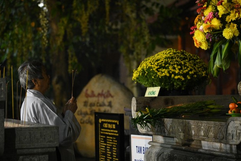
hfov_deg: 15.9
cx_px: 120
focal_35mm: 129
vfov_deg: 10.6
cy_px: 75
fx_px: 864
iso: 10000
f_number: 4.5
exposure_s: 1/250
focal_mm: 120
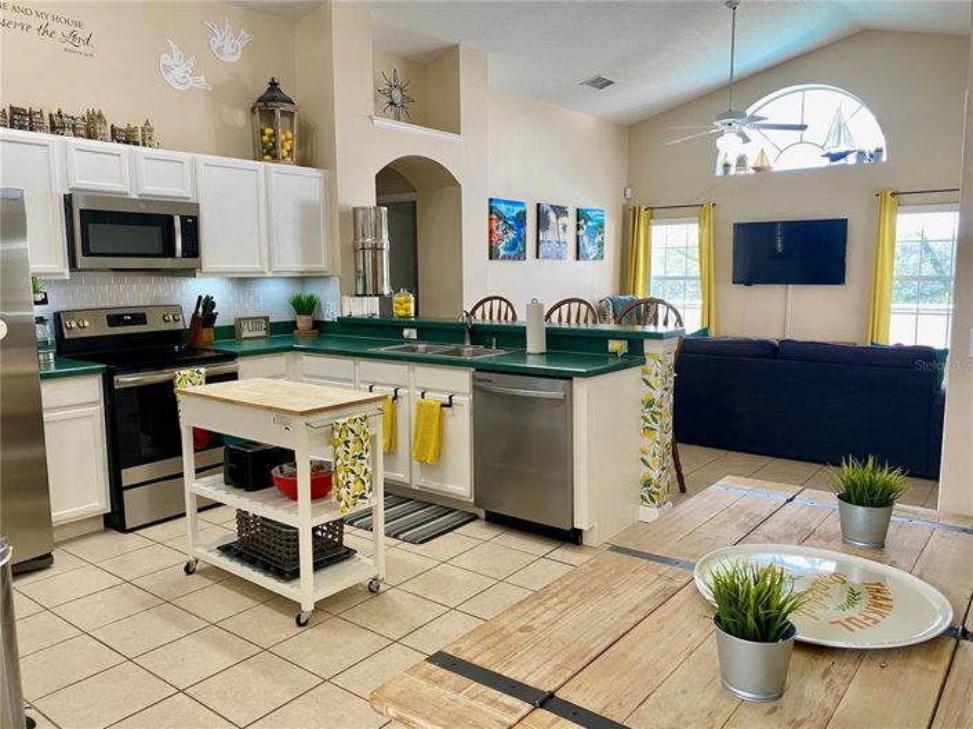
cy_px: 364
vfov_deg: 53.0
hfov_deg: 67.3
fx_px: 730
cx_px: 486
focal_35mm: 26
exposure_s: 1/60
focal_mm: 4.25
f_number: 1.8
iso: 100
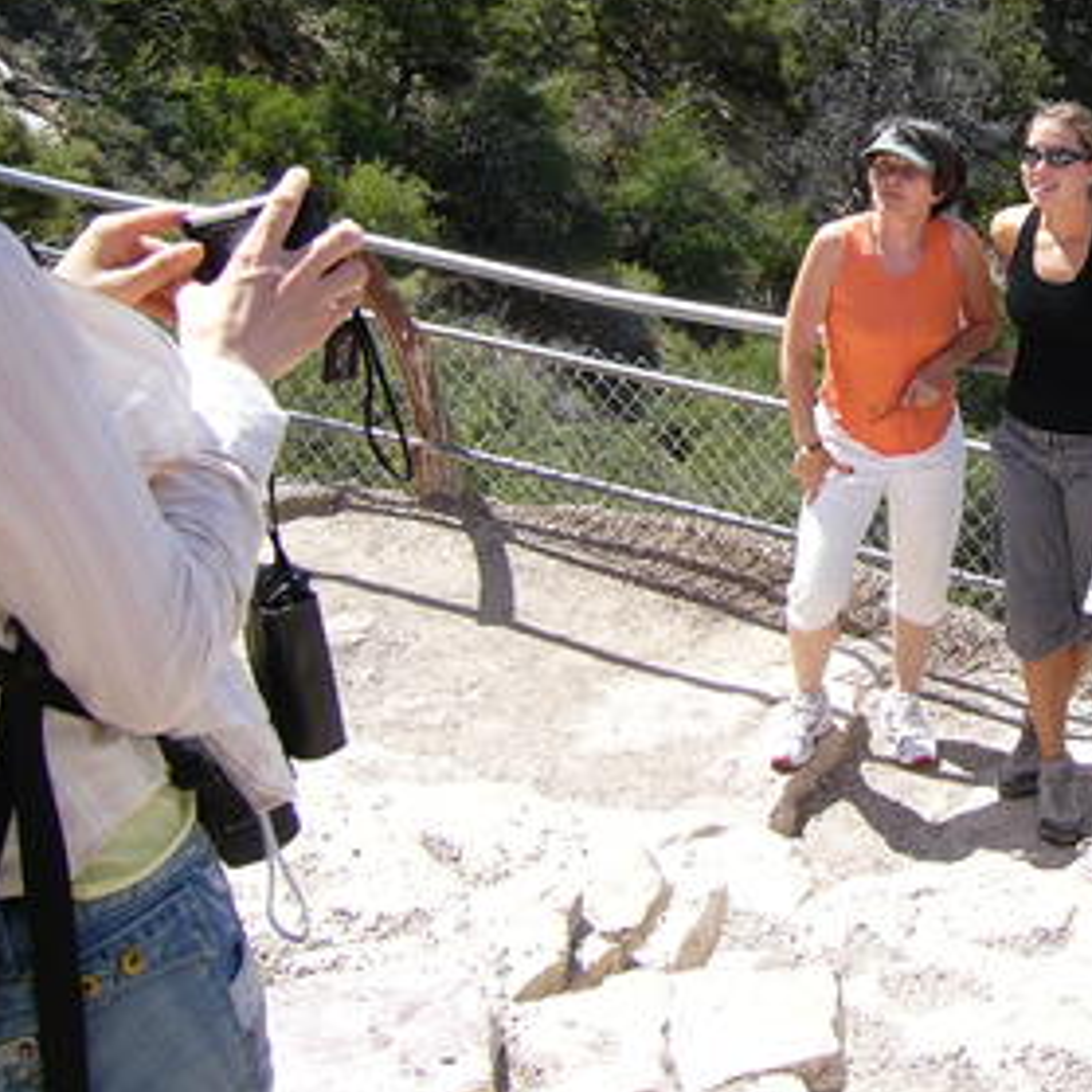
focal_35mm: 71
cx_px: 1104
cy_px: 254
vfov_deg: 24.0
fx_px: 2534
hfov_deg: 23.3
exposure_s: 1/100
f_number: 8
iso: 50
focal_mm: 5.8
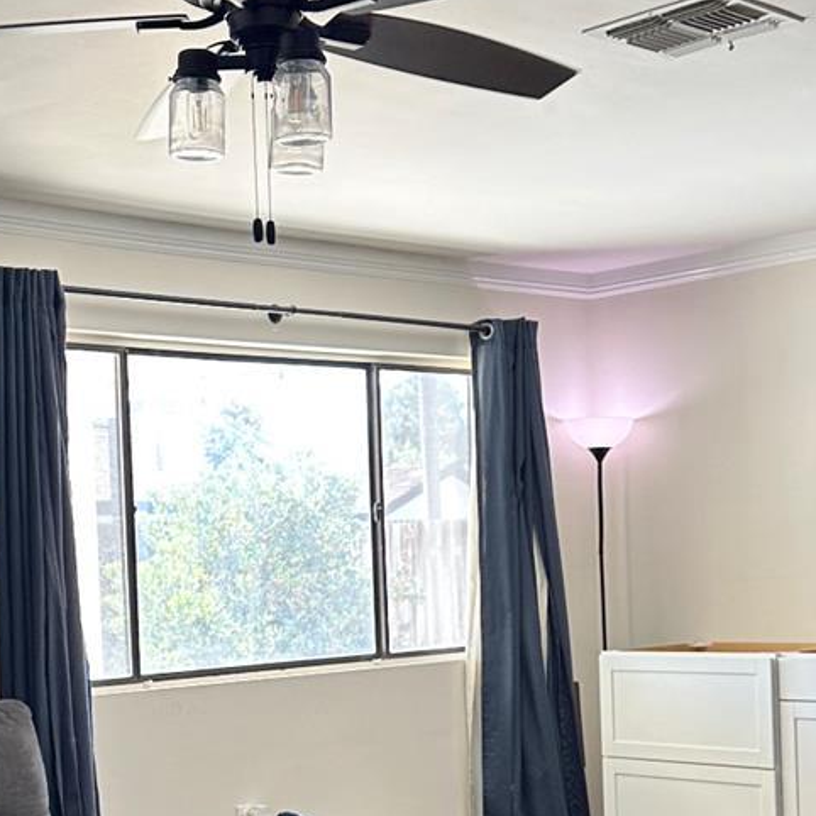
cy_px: 657
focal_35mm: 66
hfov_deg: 26.0
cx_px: 278
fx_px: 1760
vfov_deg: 25.6
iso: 125
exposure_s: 1/121
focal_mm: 6.86
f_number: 1.78
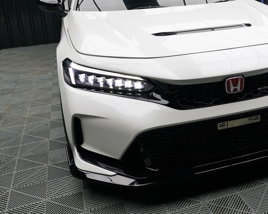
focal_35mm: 45
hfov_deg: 39.8
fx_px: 357
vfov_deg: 32.8
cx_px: 206
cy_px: 54
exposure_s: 1/80
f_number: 4.5
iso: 100
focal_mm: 26
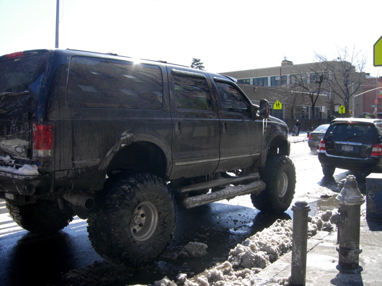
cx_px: 191
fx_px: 397
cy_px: 143
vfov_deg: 39.7
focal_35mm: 36
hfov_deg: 51.4
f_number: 3.8
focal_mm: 7.5
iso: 50
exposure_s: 1/322
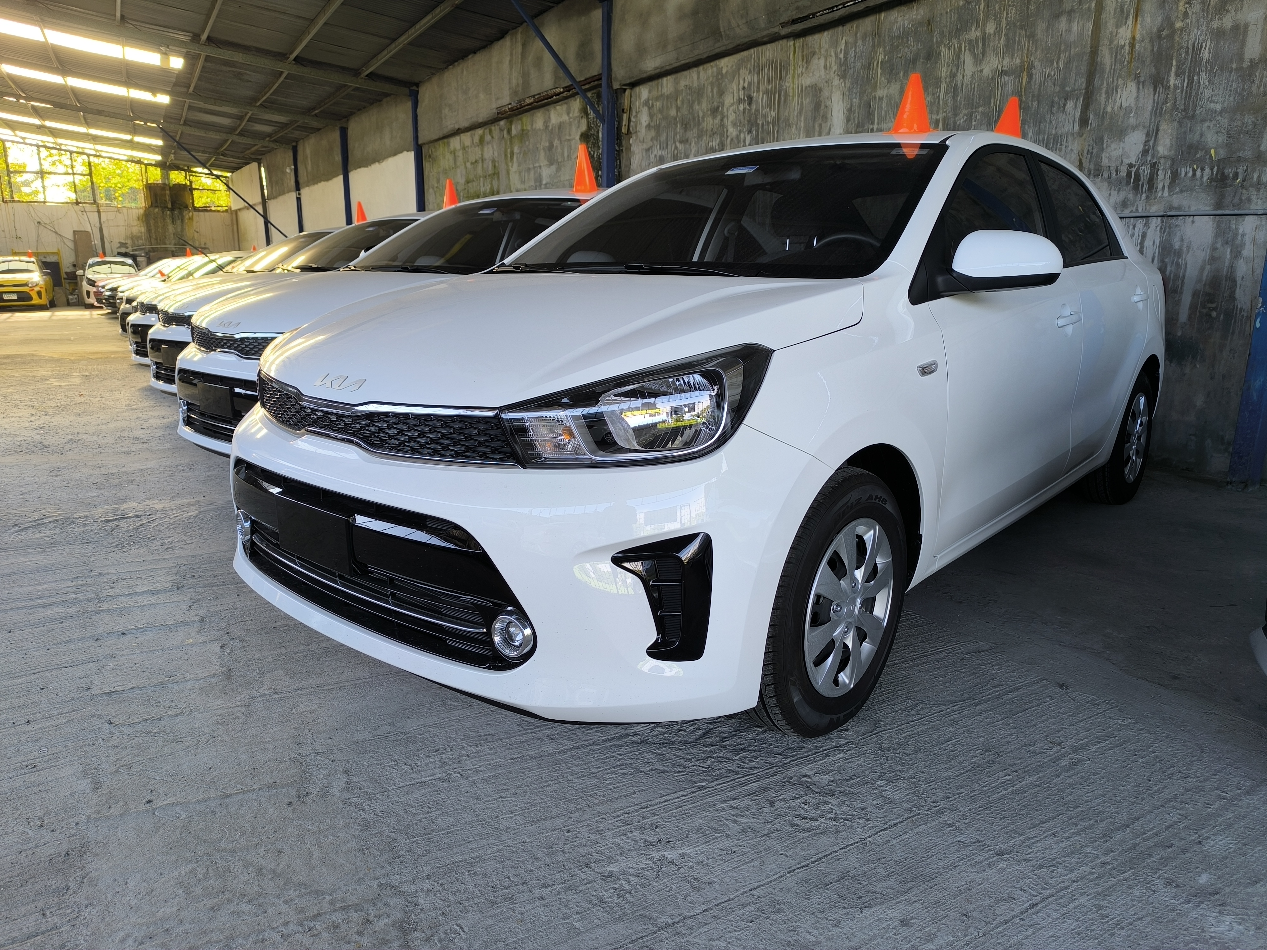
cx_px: 634
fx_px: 842
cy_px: 475
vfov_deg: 58.9
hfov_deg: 73.9
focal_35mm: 23
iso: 50
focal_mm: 6.14
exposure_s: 1/100
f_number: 1.65
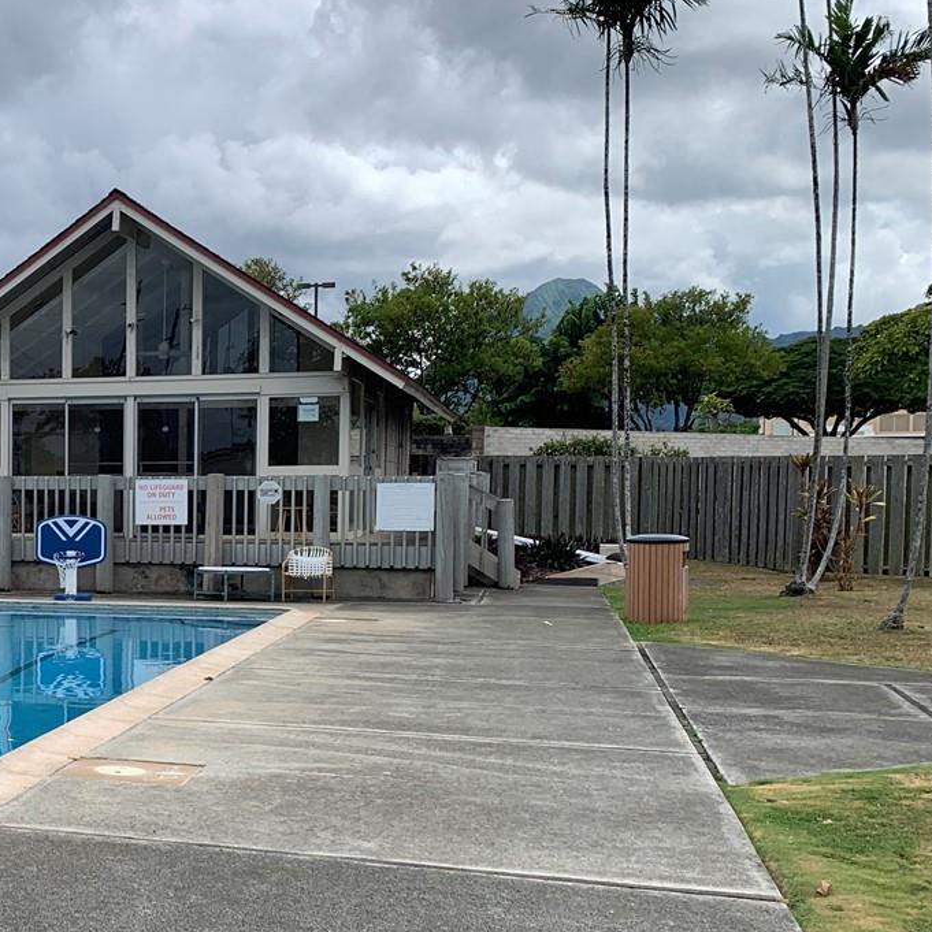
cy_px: 616
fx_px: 1645
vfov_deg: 31.4
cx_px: -22
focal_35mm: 54
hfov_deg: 29.3
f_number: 1.8
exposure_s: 1/2915
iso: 25
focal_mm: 4.25
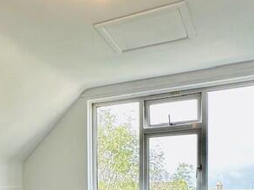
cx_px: 36
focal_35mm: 49
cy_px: 206
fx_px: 359
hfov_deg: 37.0
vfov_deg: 27.3
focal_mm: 2.22
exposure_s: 1/105
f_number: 2.2
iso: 40
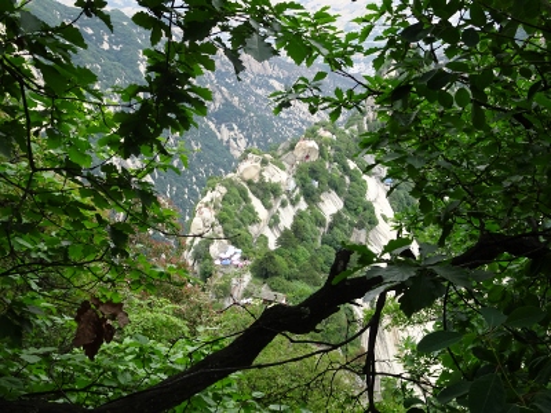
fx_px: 700
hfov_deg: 42.9
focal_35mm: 44
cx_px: 276
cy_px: 206
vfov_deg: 32.9
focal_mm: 7.58
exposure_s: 1/80
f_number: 4.5
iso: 80
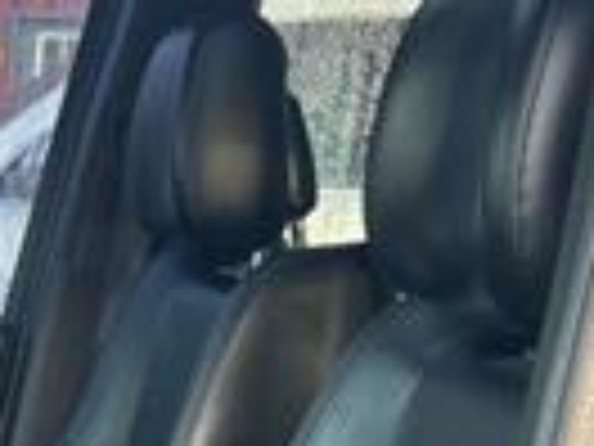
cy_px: 721
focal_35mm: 126
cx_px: -297
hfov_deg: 14.6
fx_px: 2162
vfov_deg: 11.2
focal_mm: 5.7
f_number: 1.5
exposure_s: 1/121
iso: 50
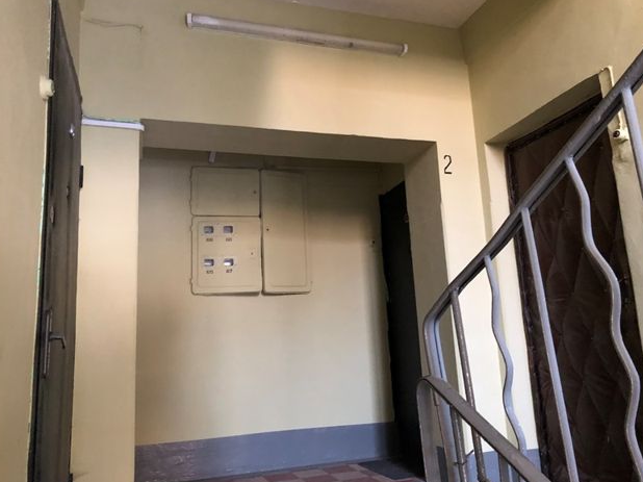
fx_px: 538
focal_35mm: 29
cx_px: 325
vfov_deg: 48.2
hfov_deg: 61.7
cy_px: 239
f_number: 1.8
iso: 100
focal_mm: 3.99
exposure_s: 1/6
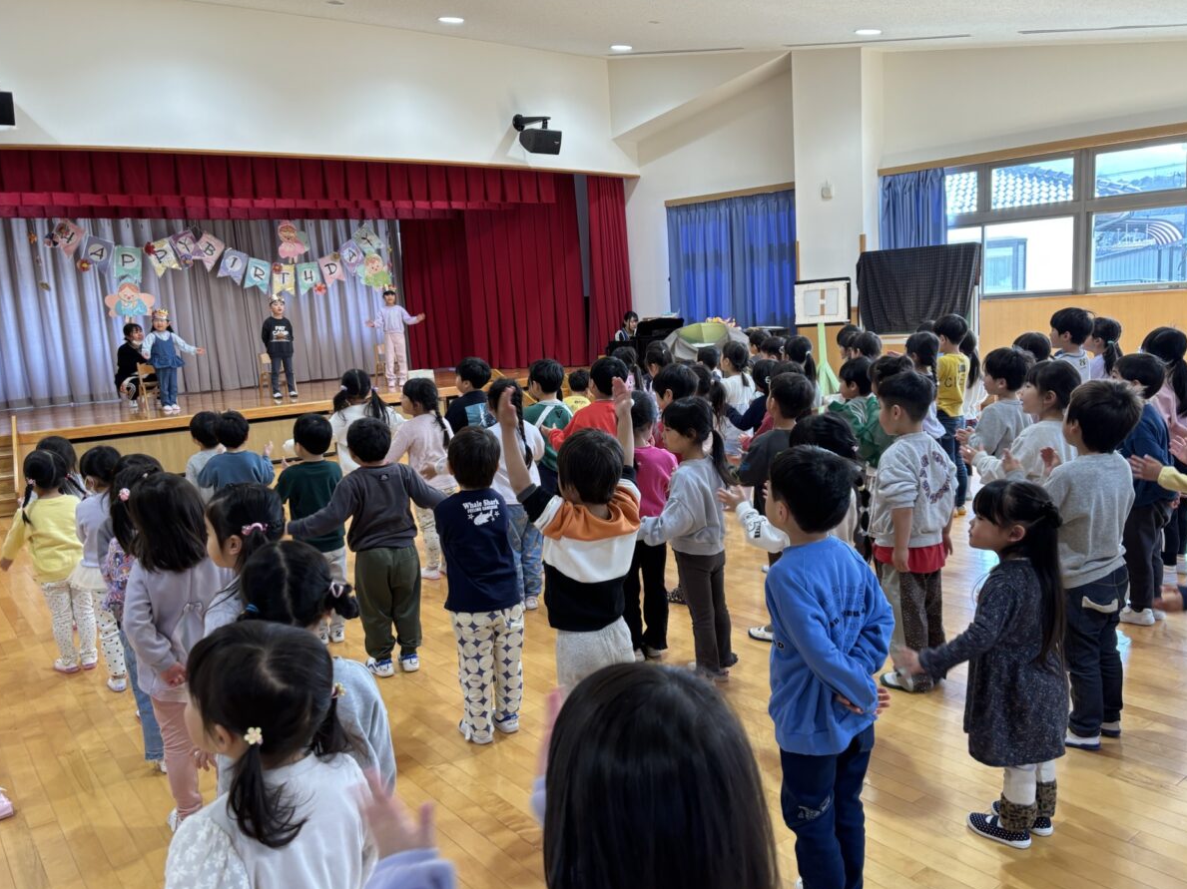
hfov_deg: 63.4
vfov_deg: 49.7
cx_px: 576
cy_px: 455
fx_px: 960
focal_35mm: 28
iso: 80
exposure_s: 1/100
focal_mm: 5.96
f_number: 1.6
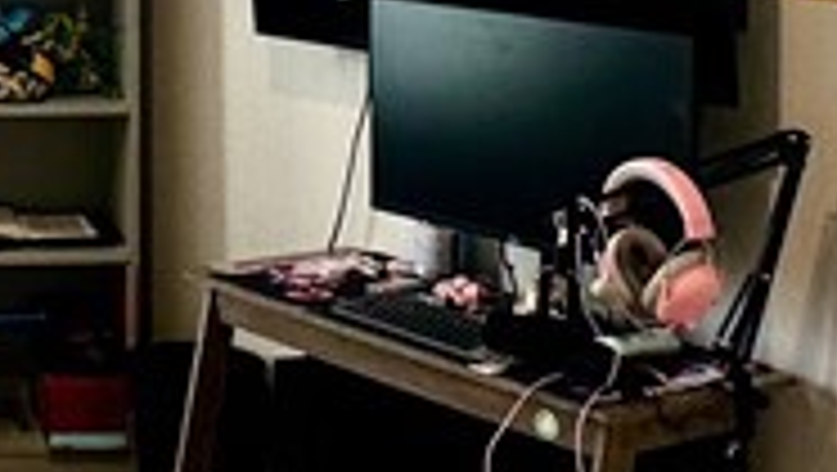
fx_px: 1866
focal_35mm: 84
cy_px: -61
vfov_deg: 14.1
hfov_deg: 22.9
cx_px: -207
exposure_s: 1/120
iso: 200
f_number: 2.2
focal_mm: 2.22
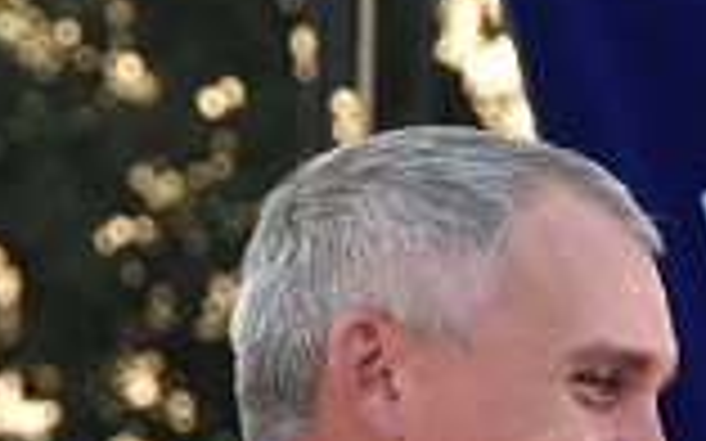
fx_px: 16830
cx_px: 710
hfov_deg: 2.4
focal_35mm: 875
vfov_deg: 1.5
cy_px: 783
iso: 400
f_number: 5.6
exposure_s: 1/100
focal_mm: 90
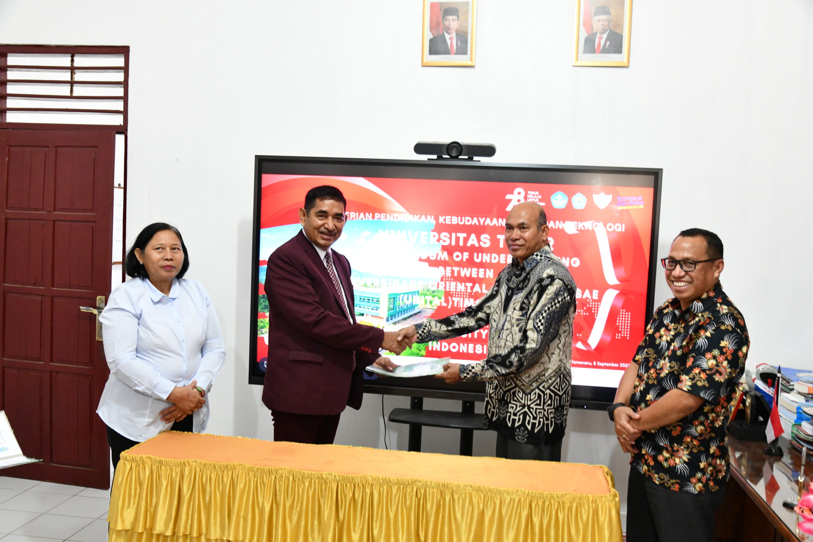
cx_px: 406
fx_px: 768
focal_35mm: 34
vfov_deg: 38.9
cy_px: 271
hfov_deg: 55.8
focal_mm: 34
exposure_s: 1/20
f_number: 8
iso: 4000
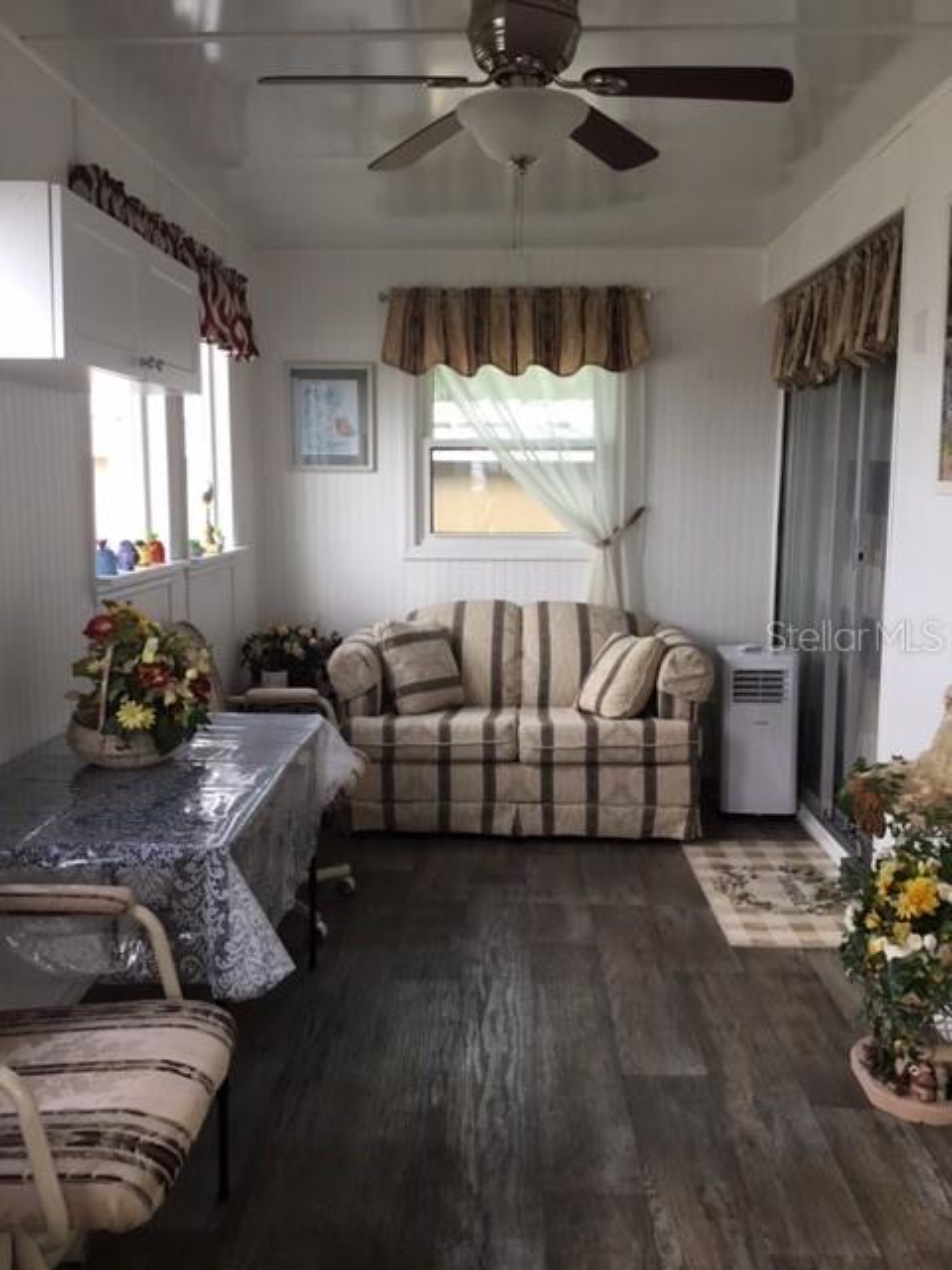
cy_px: 635
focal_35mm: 31
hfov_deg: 45.4
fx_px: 1137
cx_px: 476
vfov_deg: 58.4
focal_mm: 3.3
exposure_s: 1/60
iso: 25
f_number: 2.4
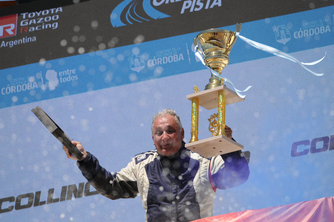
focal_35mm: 232
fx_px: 2154
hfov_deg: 8.9
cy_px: 111
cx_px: 167
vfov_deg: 5.9
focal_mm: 155
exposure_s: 1/1600
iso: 200
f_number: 5
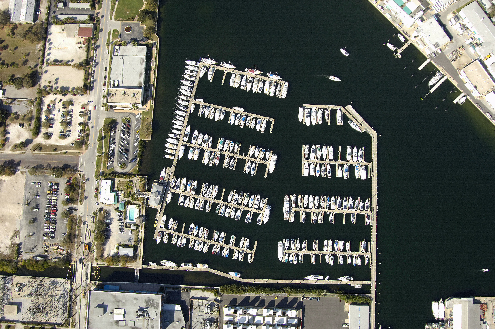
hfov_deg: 53.2
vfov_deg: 36.8
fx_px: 494
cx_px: 248
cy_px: 164
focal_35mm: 36
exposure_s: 1/1000
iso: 400
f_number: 6
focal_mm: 24
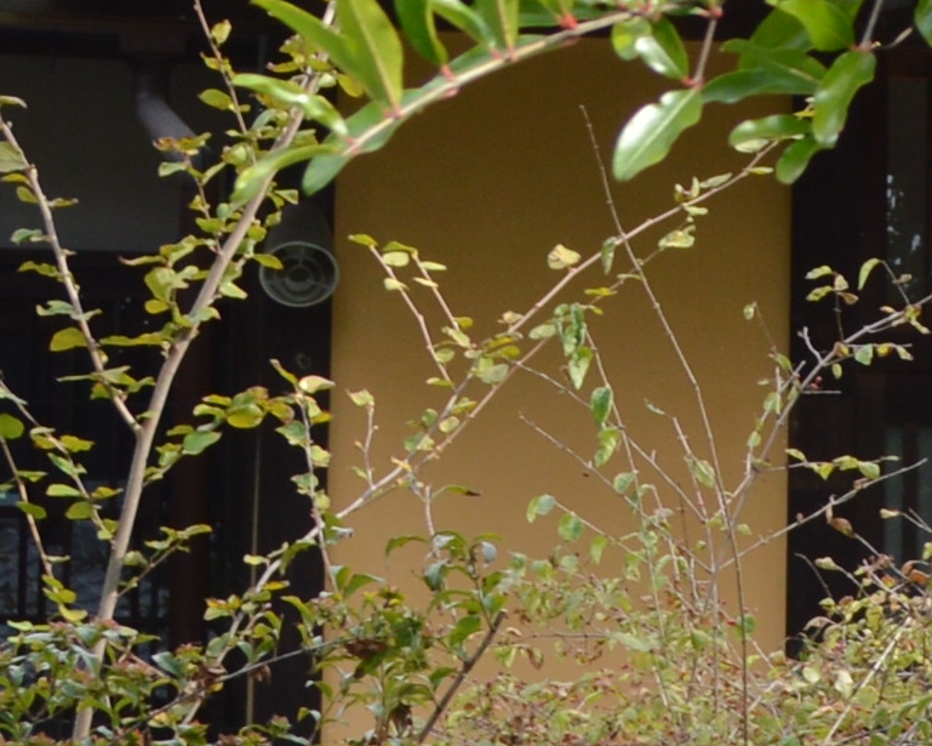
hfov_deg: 7.1
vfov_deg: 5.9
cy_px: 184
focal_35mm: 264
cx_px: 1835
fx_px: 7281
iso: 110
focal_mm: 24
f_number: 5.6
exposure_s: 1/125
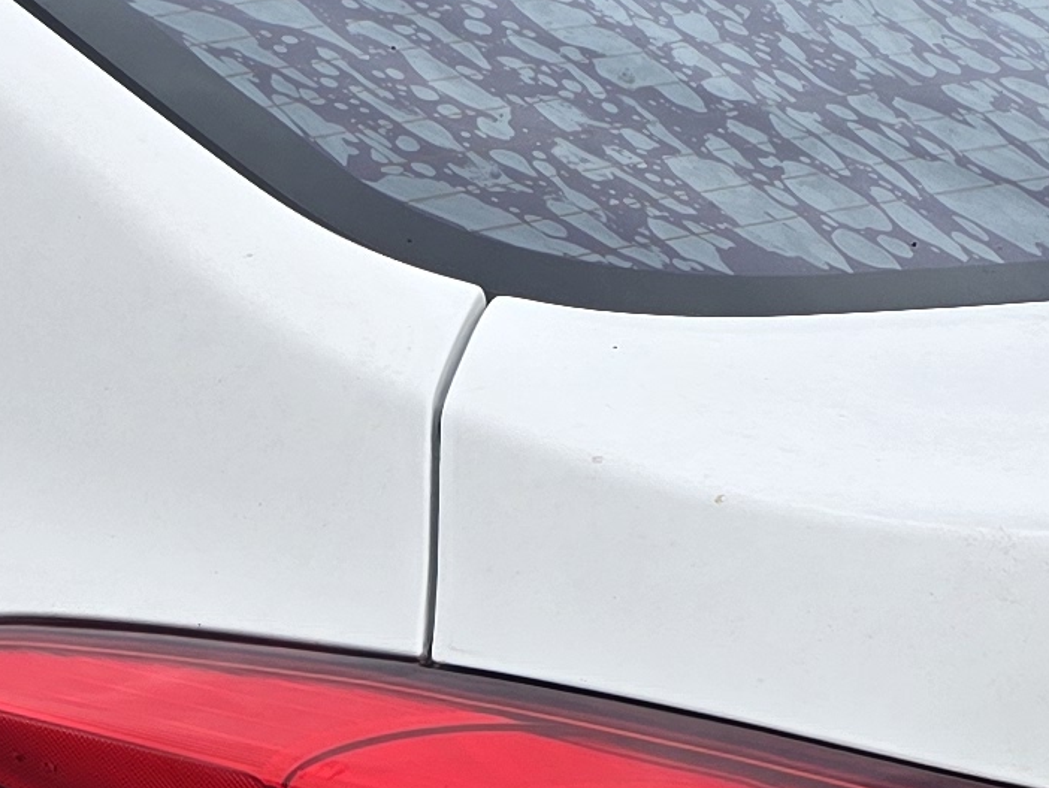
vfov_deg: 11.0
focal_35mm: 131
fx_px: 3971
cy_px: 1054
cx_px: 244
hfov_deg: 15.0
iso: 32
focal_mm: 6.3
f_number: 1.7
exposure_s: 1/359
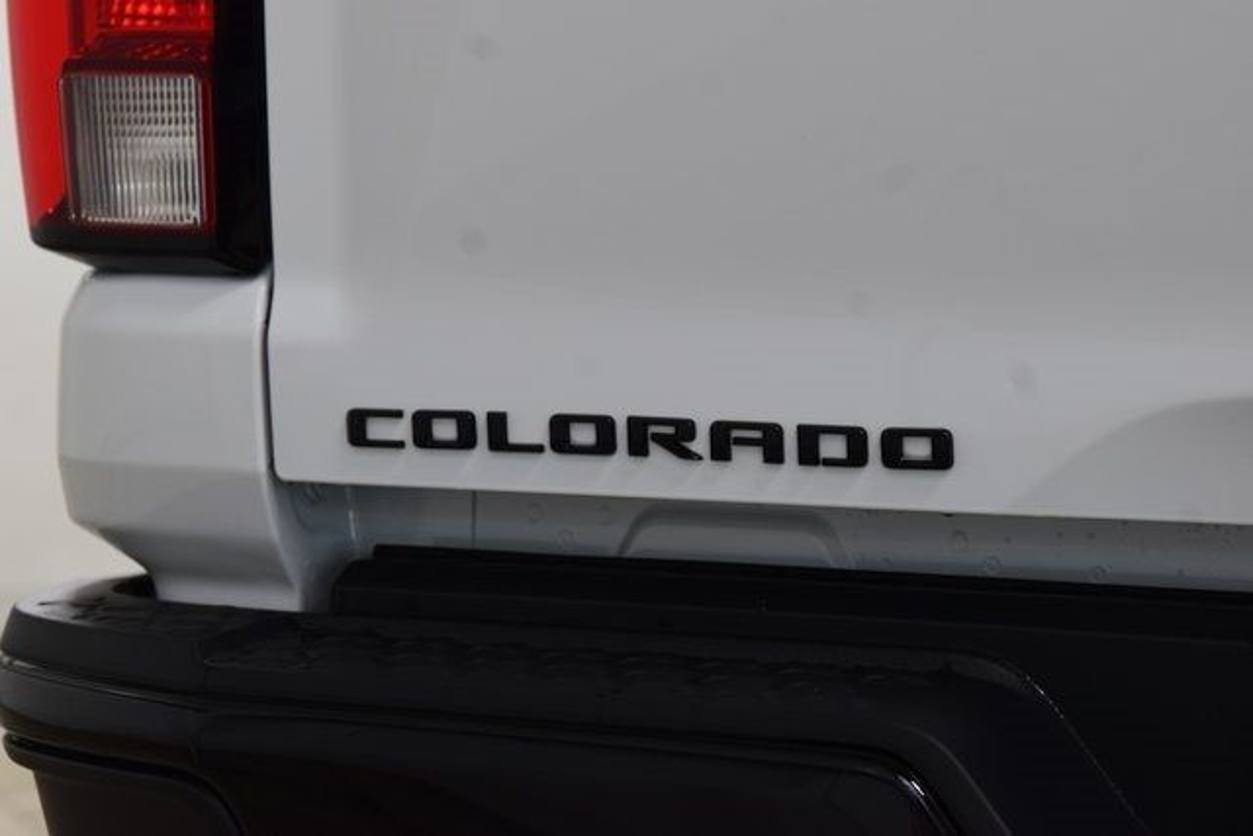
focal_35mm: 105
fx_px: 3655
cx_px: 626
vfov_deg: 13.0
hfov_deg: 19.5
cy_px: 418
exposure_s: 1/30
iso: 800
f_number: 7.1
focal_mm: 70
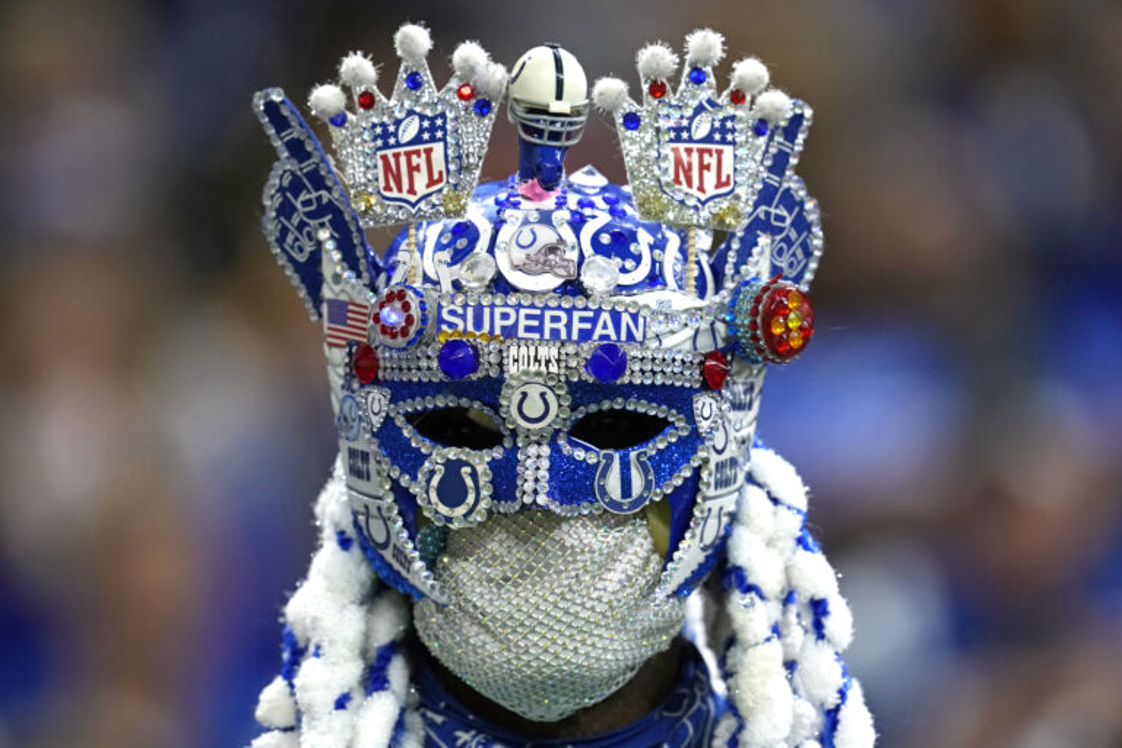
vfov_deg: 3.4
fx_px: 12466
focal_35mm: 400
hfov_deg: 5.2
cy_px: 374
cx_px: 561
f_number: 3.5
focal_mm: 400
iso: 3200
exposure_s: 1/1600
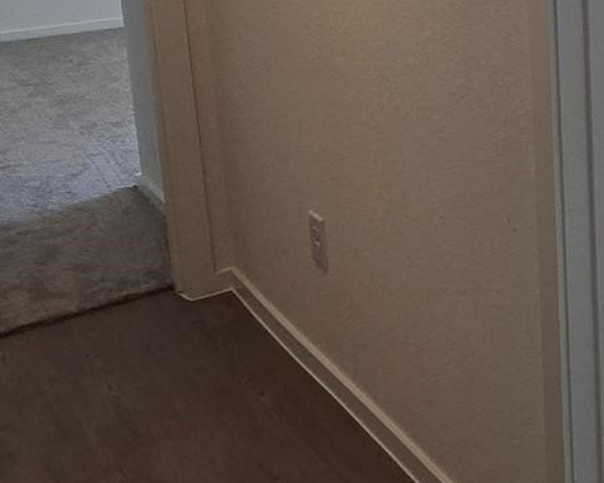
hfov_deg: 26.3
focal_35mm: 57
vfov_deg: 25.3
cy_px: -8
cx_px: 849
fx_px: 1019
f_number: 2.2
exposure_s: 1/120
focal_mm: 2.2
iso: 64
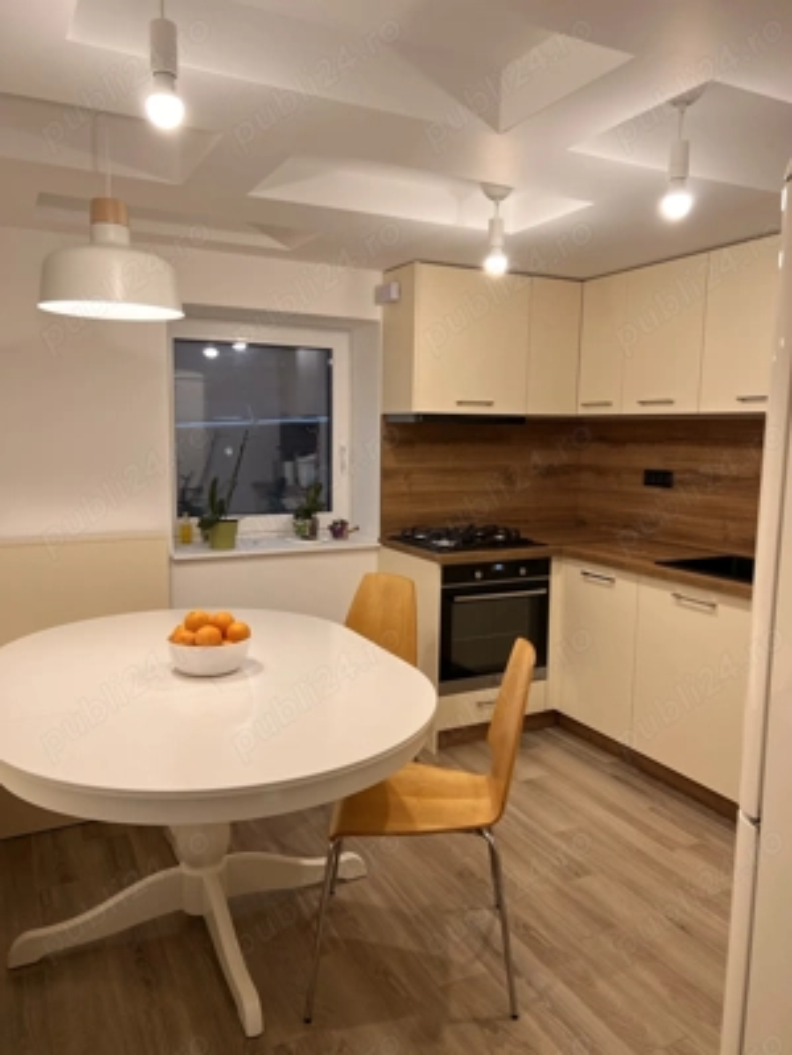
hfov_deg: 53.1
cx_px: 396
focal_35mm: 26
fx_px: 793
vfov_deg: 67.3
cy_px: 528
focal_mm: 5.7
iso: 40
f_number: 1.5
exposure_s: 1/100
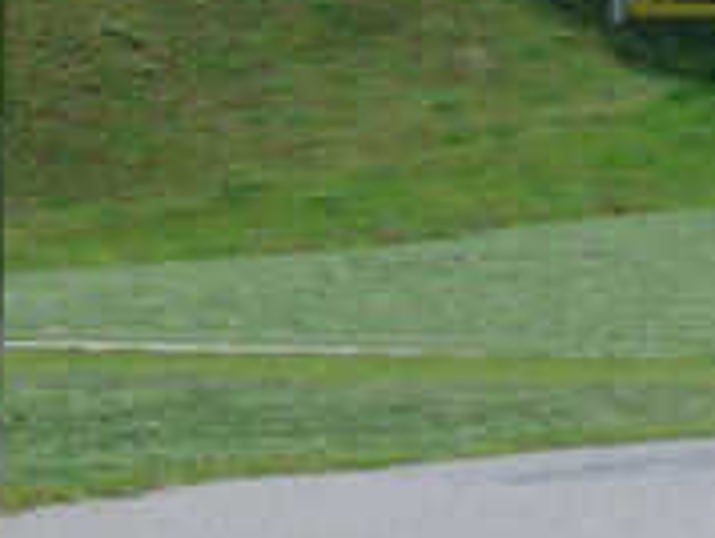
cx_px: -1153
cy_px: -116
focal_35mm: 417
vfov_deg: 3.6
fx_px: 8625
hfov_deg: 4.6
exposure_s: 1/1000
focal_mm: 12.7
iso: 80
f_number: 3.7
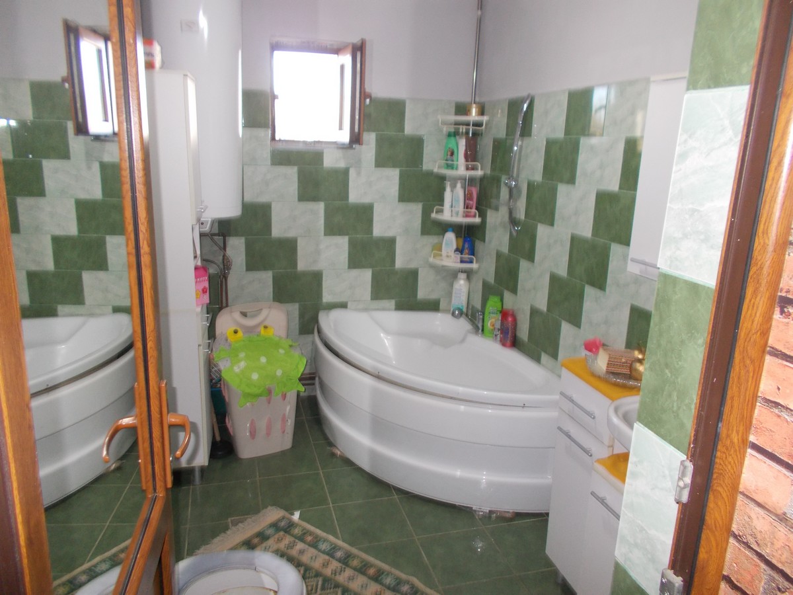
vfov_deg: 53.1
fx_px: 596
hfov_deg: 67.3
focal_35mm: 26
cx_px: 396
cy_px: 298
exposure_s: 1/25
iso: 200
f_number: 3.2
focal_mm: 4.6
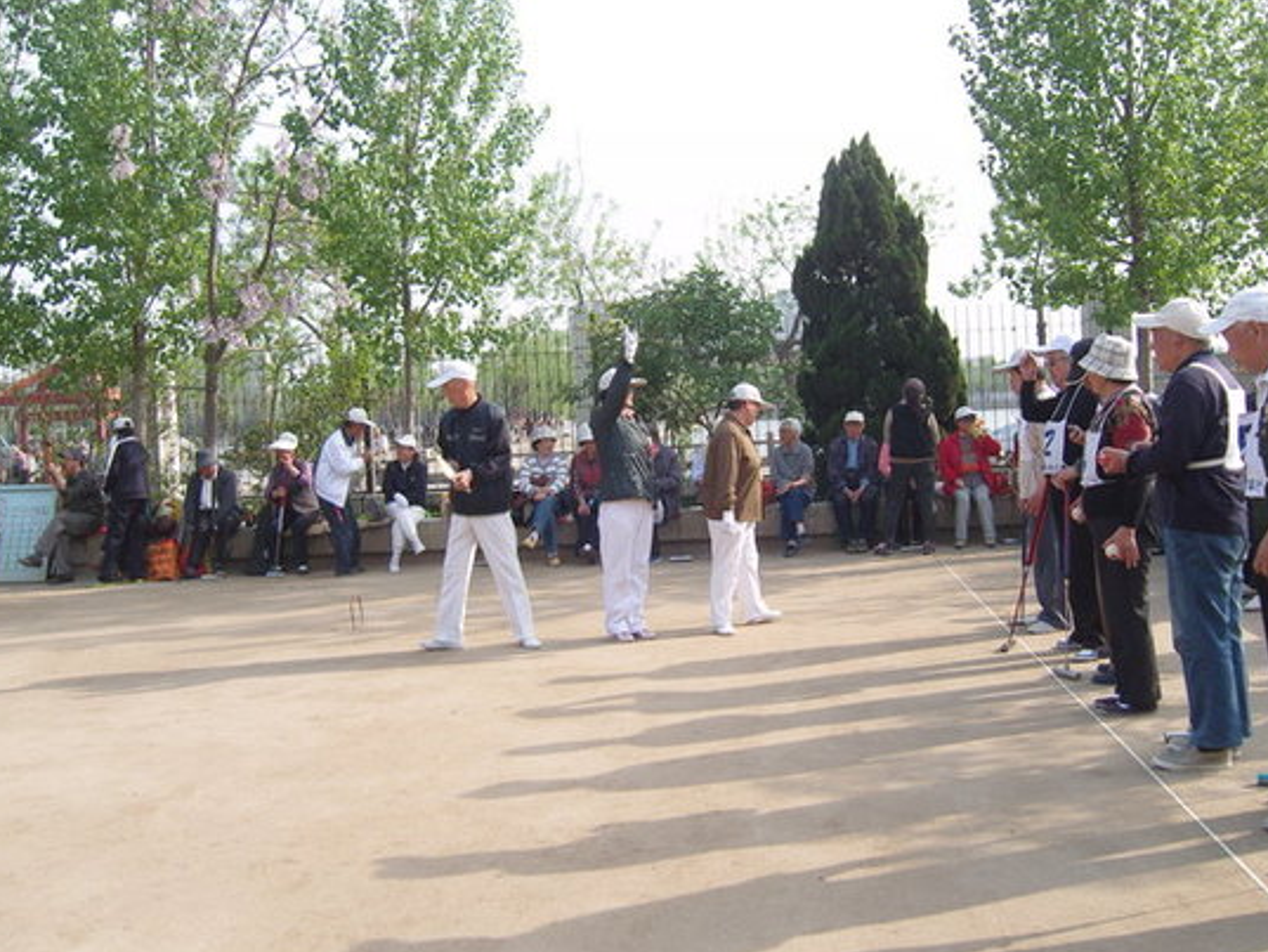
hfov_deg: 48.9
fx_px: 1392
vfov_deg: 37.7
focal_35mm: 38
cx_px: 680
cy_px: 484
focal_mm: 7.3
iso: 100
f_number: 7
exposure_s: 1/125
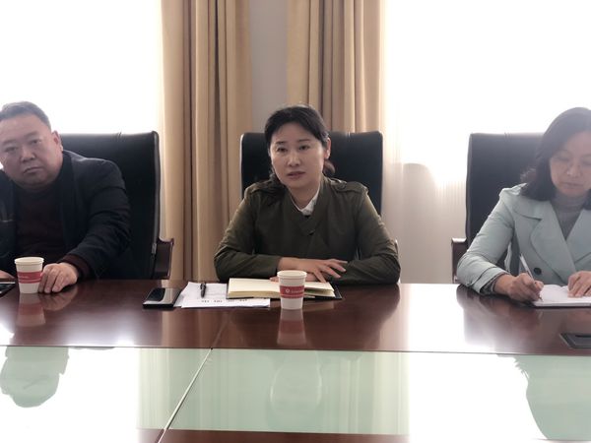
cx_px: 296
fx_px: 973
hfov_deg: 33.8
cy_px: 222
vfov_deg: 25.7
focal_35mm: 57
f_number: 2.8
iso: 80
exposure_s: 1/33
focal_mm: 6.6
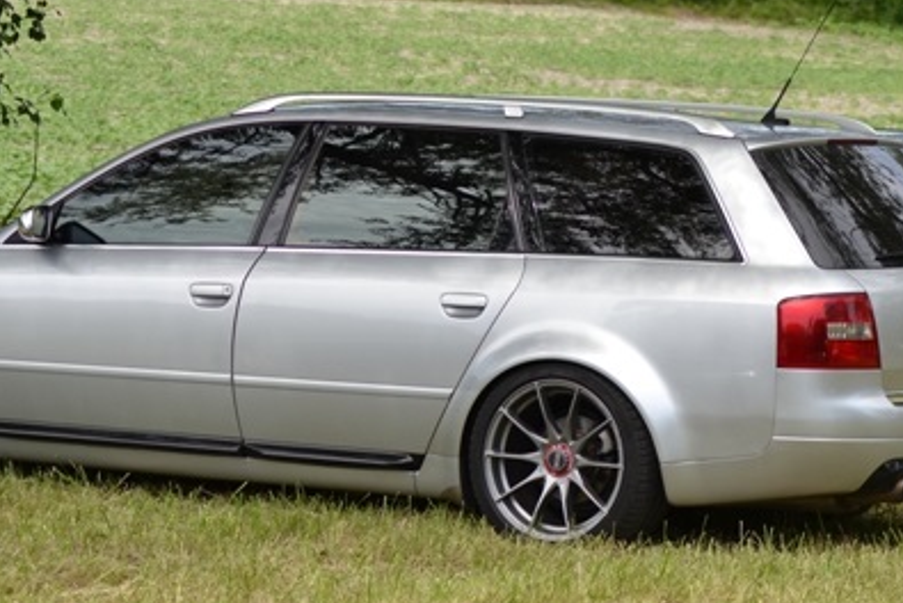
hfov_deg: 12.1
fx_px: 4267
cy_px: 248
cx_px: 384
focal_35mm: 170
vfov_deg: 8.1
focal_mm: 70
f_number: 5.6
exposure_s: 1/500
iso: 200
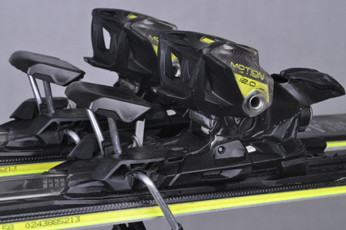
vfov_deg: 13.8
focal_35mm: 99
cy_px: 115
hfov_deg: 20.6
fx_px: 950
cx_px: 173
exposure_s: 1/125
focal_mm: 66
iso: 3200
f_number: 9.5
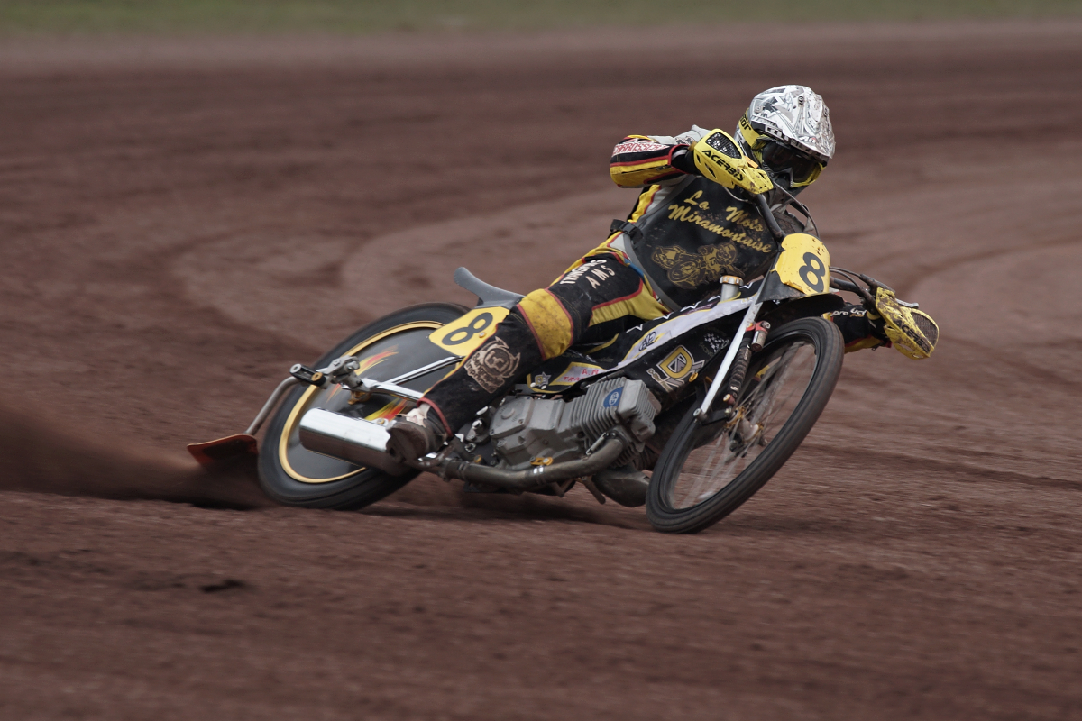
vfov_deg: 2.5
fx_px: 16229
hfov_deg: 3.8
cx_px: 541
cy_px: 360
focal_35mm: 540
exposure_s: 1/400
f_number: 5.6
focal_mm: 360
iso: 200
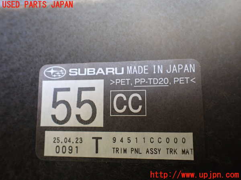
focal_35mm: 30
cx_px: 120
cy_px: 90
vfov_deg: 46.8
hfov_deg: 60.0
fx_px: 209
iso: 200
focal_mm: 5.4
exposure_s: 1/125
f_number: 2.3
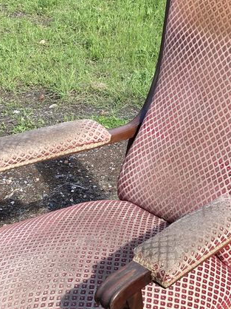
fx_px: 597
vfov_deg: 29.0
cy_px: 143
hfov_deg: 21.8
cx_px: 149
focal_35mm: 67
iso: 20
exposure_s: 1/527
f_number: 1.8
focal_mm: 3.99
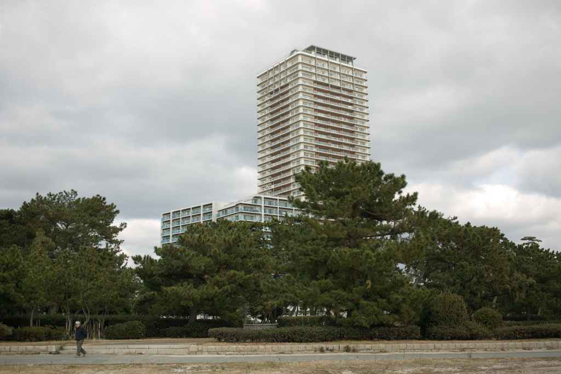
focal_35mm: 41
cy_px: 187
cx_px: 280
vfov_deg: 32.6
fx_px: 639
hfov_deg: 47.4
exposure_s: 1/640
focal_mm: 24.2
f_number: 2.8
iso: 100
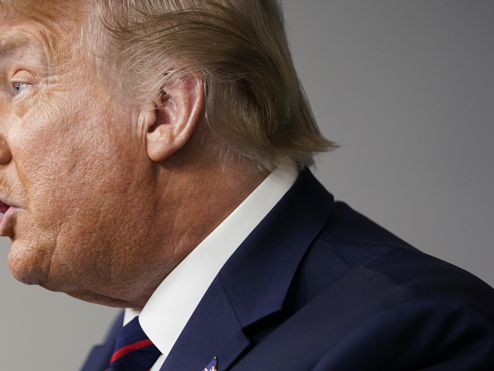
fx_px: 3725
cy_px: 158
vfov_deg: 5.7
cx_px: 126
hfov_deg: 7.6
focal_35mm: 261
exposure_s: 1/800
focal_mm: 162
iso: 2000
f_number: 2.8
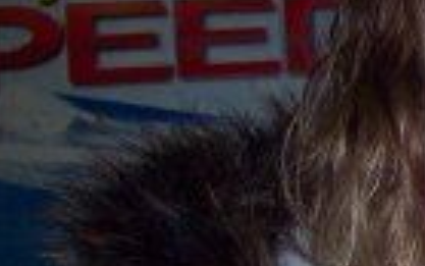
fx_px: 1784
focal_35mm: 154
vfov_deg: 8.5
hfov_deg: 13.0
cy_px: 206
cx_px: 608
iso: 80
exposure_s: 1/73.6
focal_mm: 7.6
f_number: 3
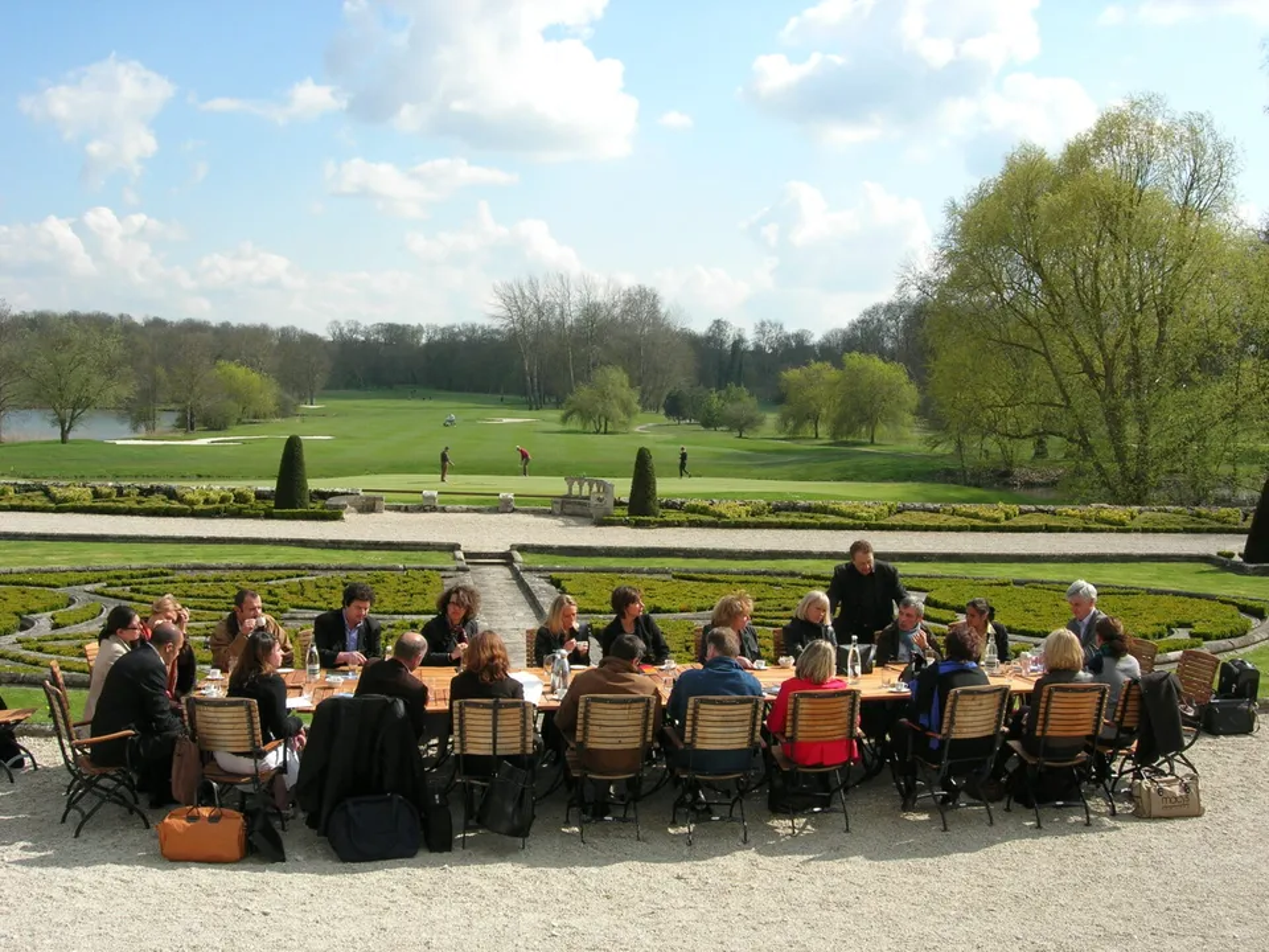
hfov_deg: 49.0
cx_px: 634
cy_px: 476
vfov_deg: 37.7
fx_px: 1393
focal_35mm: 38
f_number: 4.8
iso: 78
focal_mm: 7.8
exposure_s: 1/728
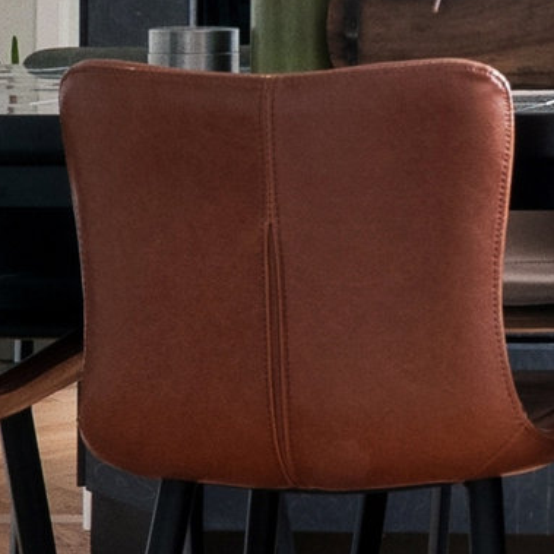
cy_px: -75
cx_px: 927
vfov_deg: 14.1
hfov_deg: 13.3
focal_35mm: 121
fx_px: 2191
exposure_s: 1/1.67
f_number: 10
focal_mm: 12
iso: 400
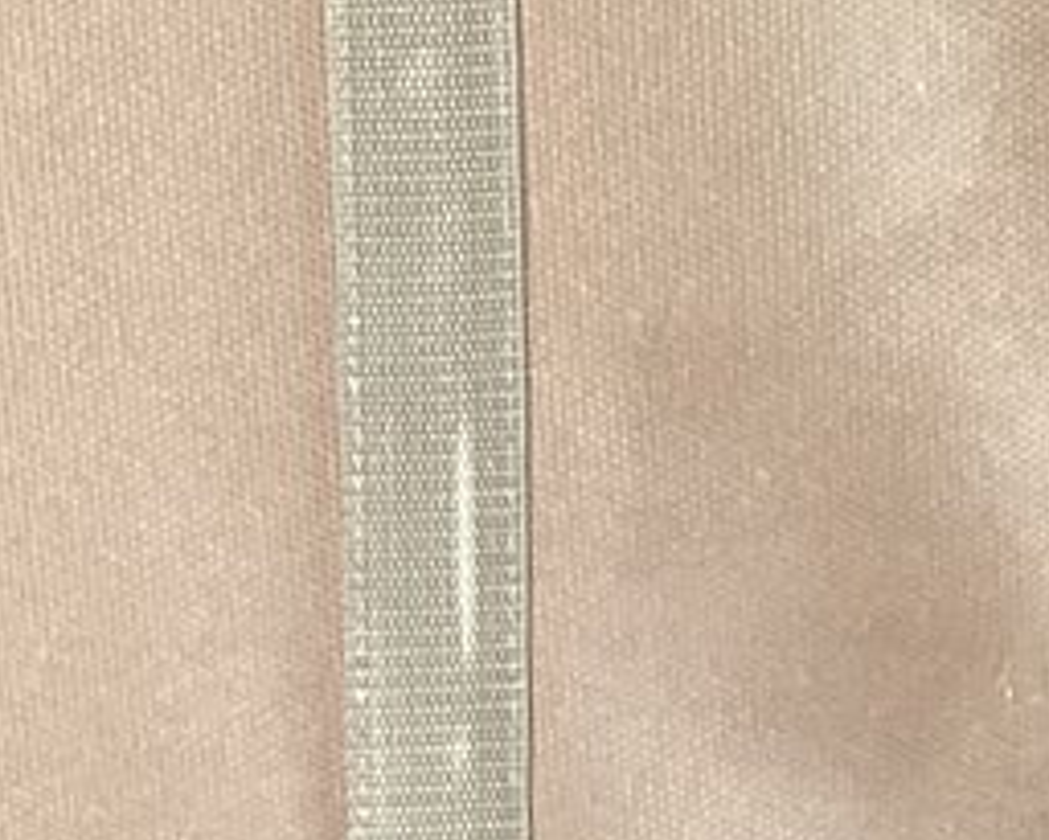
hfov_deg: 10.7
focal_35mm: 179
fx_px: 5559
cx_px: 166
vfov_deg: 8.6
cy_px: 793
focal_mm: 3.3
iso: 320
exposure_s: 1/33
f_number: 2.4
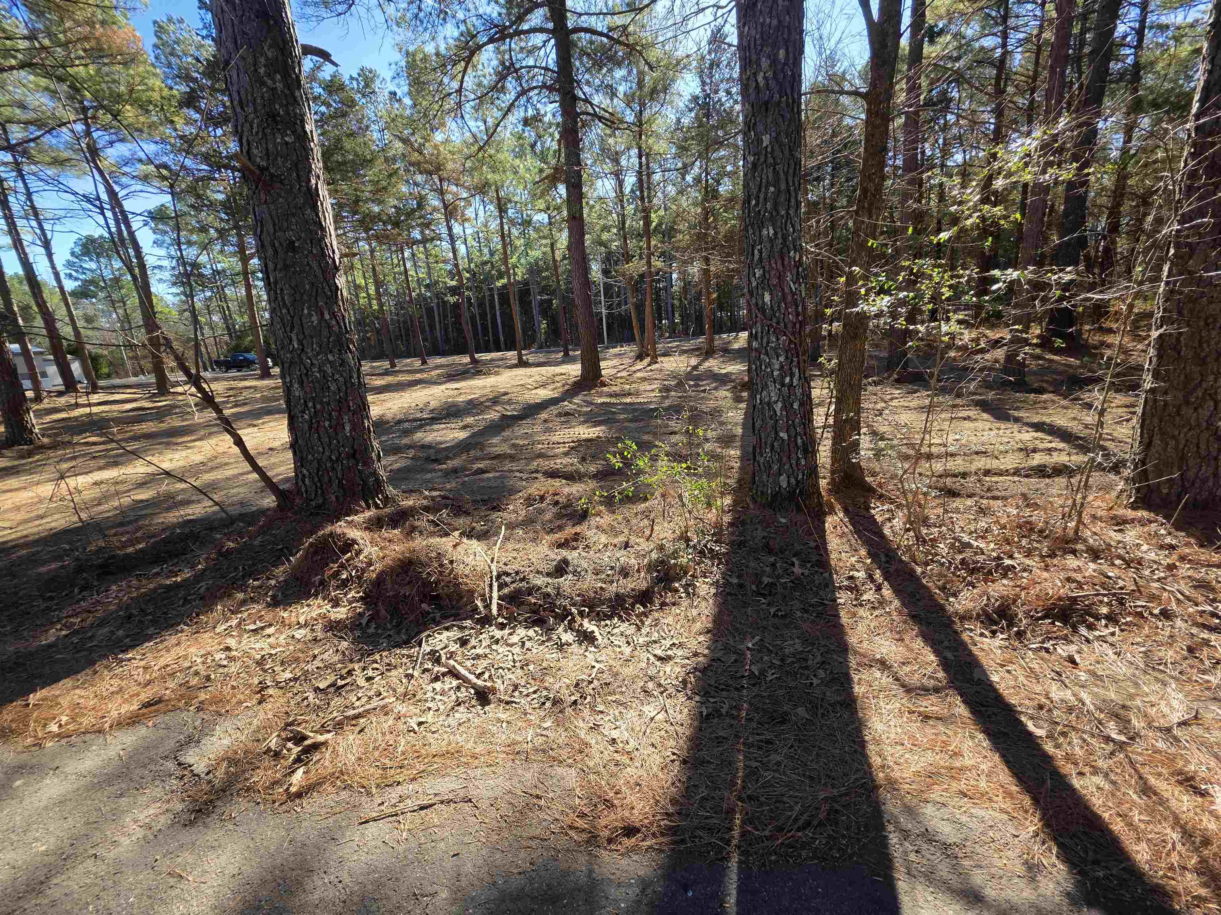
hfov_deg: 106.2
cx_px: 610
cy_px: 458
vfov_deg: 89.9
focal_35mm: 13
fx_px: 459
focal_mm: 2.2
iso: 40
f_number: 1.9
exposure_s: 1/434
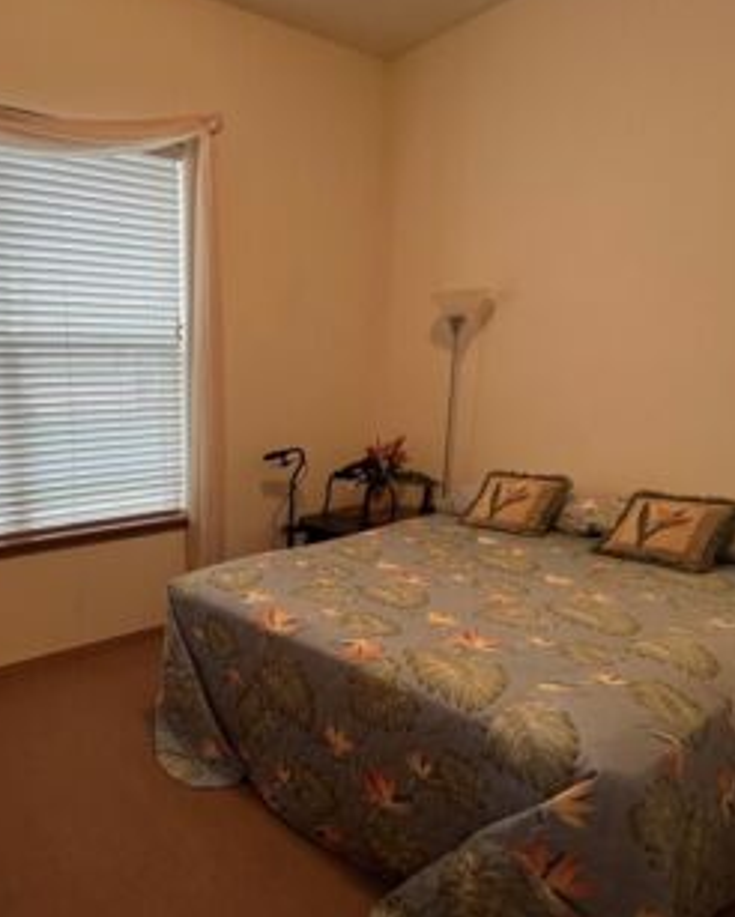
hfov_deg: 59.2
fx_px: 598
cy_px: 524
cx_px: 167
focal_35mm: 22
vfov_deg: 74.6
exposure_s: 1/120
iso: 250
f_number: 1.8
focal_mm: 1.57
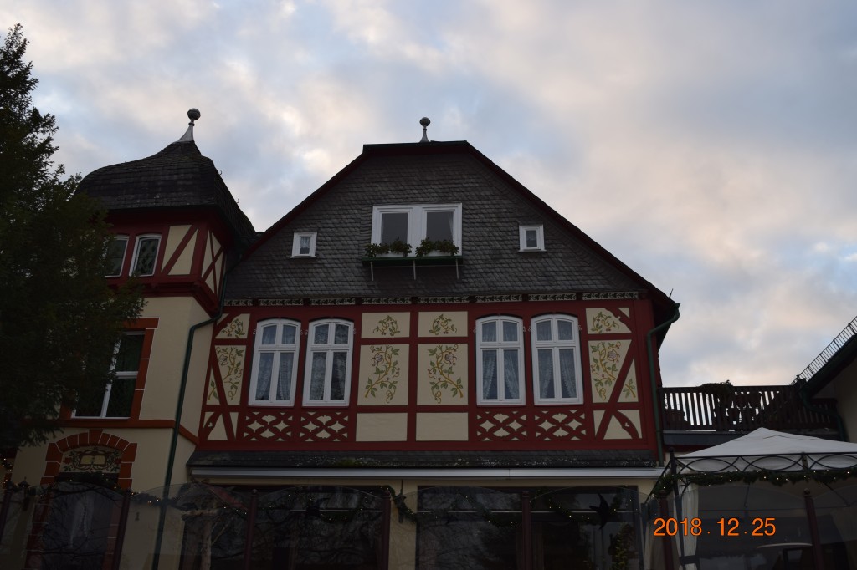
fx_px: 821
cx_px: 428
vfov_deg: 38.3
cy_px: 285
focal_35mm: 34
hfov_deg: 55.1
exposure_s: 1/125
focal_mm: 23
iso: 140
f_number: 5.6
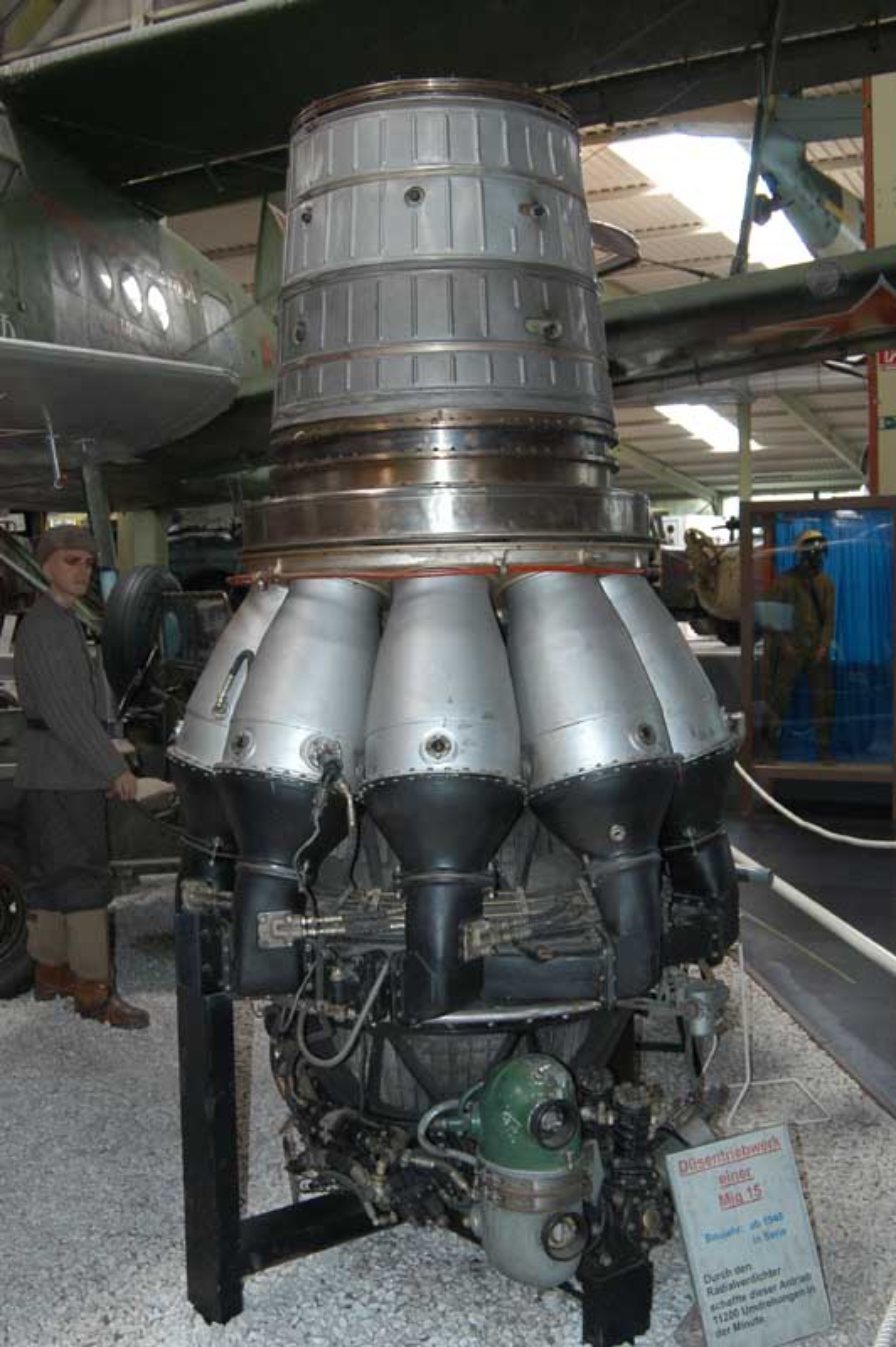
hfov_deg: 36.8
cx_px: 448
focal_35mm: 36
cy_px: 674
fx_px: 1346
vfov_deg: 53.2
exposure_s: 1/60
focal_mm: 24
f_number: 5
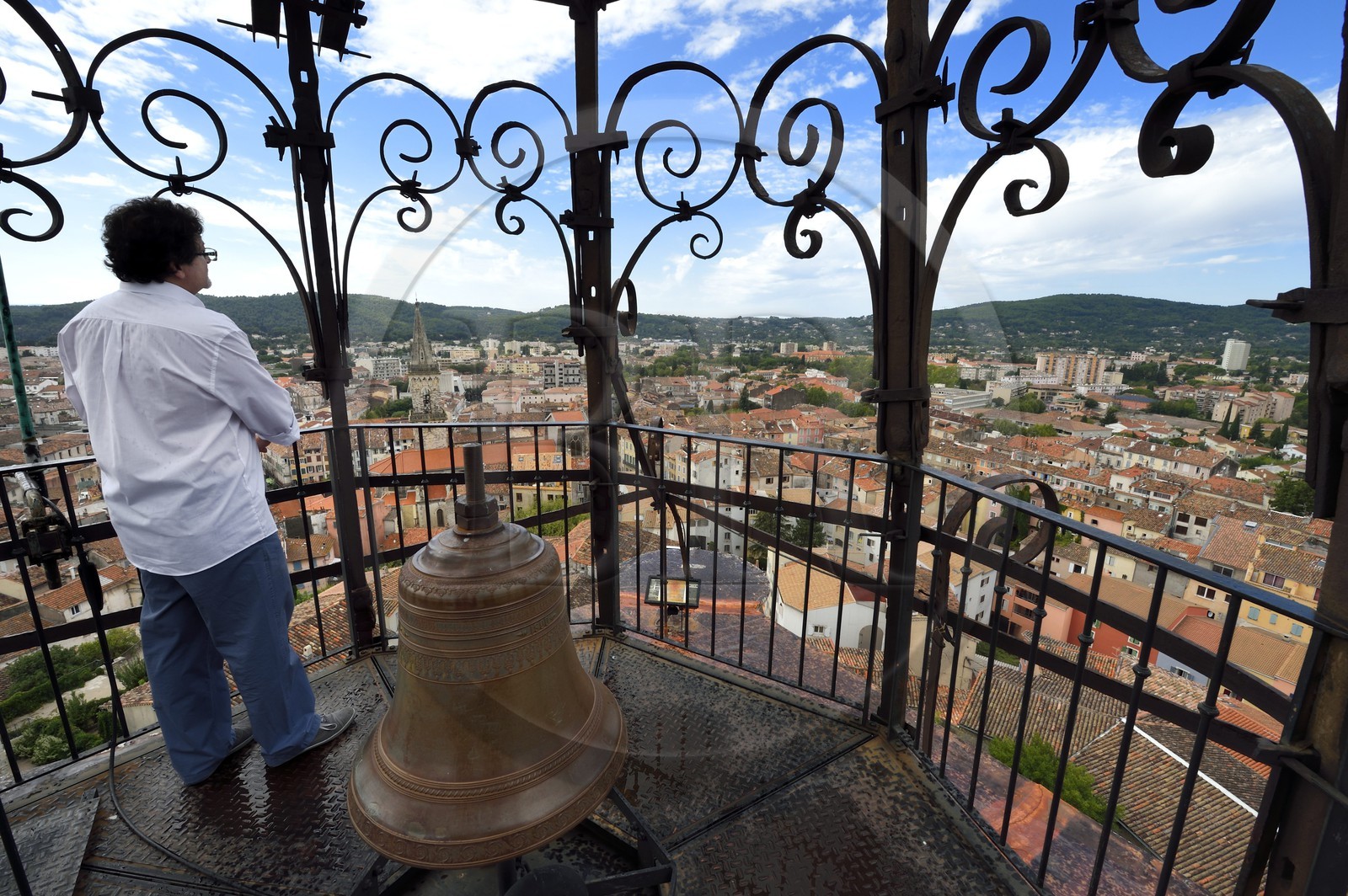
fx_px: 524
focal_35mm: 14
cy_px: 448
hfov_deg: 104.3
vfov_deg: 81.1
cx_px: 674
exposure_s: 1/160
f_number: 14
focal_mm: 14
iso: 200
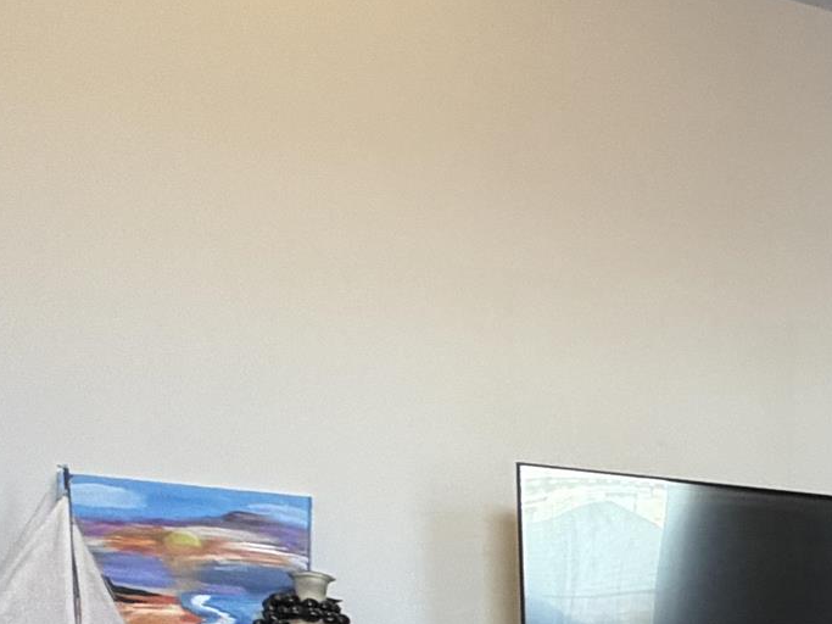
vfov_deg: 20.9
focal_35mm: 63
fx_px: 1514
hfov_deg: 19.6
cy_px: 834
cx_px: 1604
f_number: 2.2
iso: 200
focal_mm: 2.22
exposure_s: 1/60
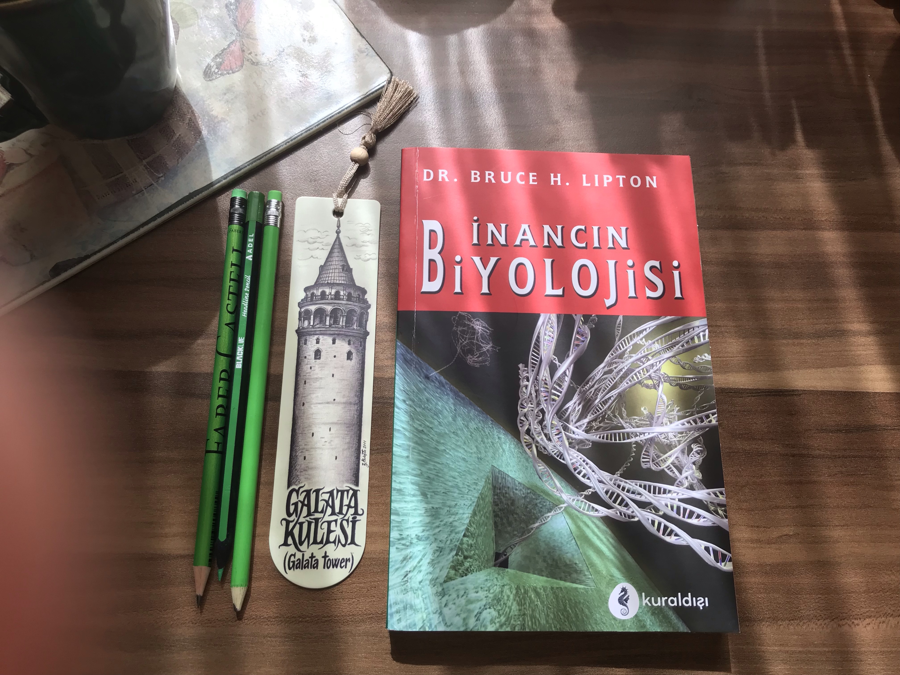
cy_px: 338
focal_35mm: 28
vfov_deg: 49.7
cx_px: 450
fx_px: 728
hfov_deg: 63.4
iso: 20
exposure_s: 1/220
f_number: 1.8
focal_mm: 3.99
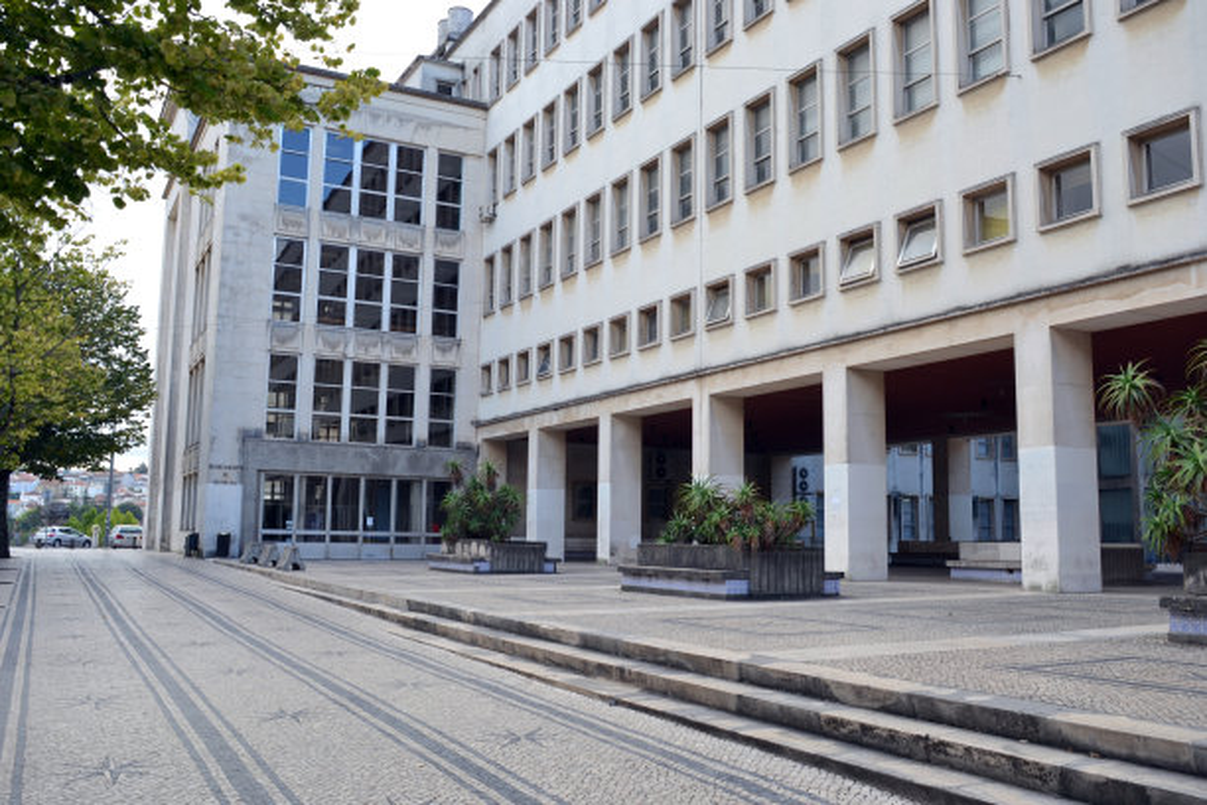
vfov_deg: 43.6
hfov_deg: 61.9
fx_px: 1006
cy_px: 402
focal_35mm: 30
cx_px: 604
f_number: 5.6
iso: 125
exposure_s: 1/125
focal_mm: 20
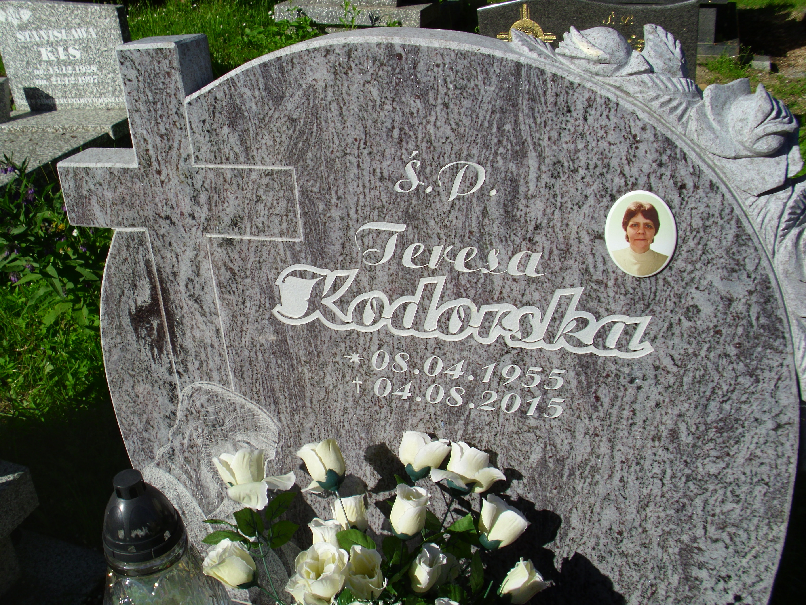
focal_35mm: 35
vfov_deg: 40.7
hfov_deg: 52.6
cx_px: 403
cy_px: 302
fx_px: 815
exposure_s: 1/724
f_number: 4.3
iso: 50
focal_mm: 6.2
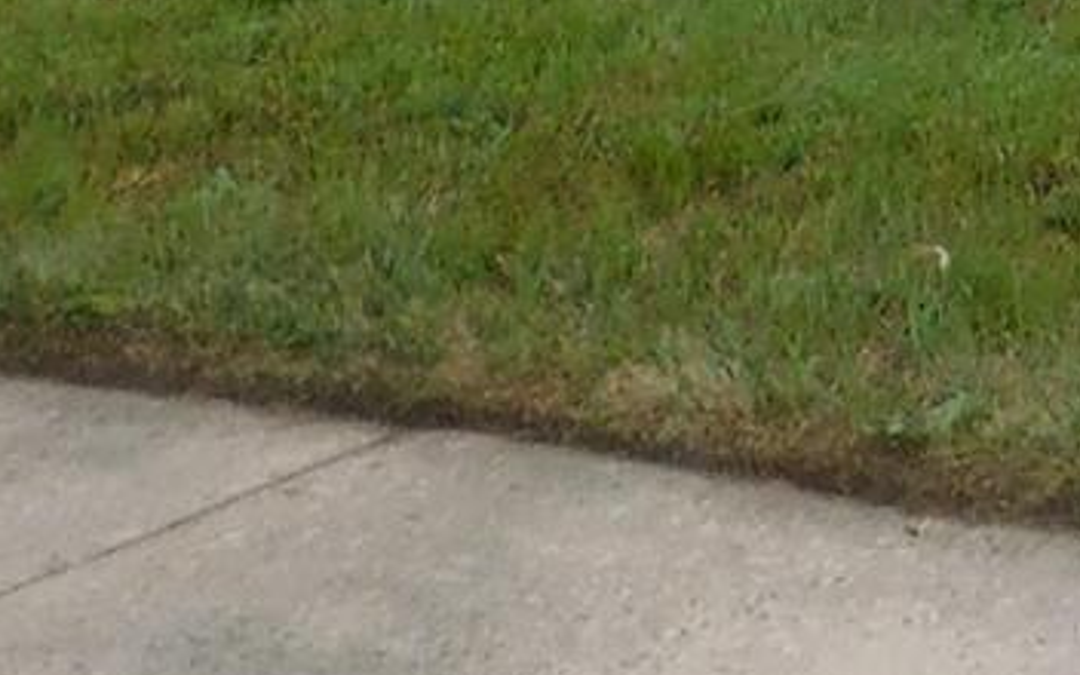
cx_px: 2277
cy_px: -1586
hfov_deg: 12.6
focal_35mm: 142
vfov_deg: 7.6
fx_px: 4180
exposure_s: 1/1000
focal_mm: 4
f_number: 3
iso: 125
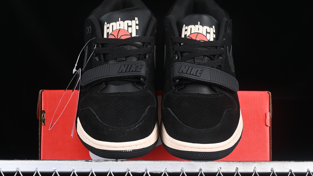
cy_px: 96
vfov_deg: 15.3
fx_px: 656
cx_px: 156
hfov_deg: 26.9
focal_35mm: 79
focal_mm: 50
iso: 160
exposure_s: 1/60
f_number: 6.3
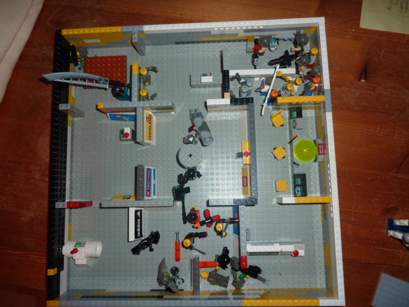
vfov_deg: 54.9
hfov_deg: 69.4
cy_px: 154
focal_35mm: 25
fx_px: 295
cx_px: 204
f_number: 3.3
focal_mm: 4.1
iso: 100
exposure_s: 1/30
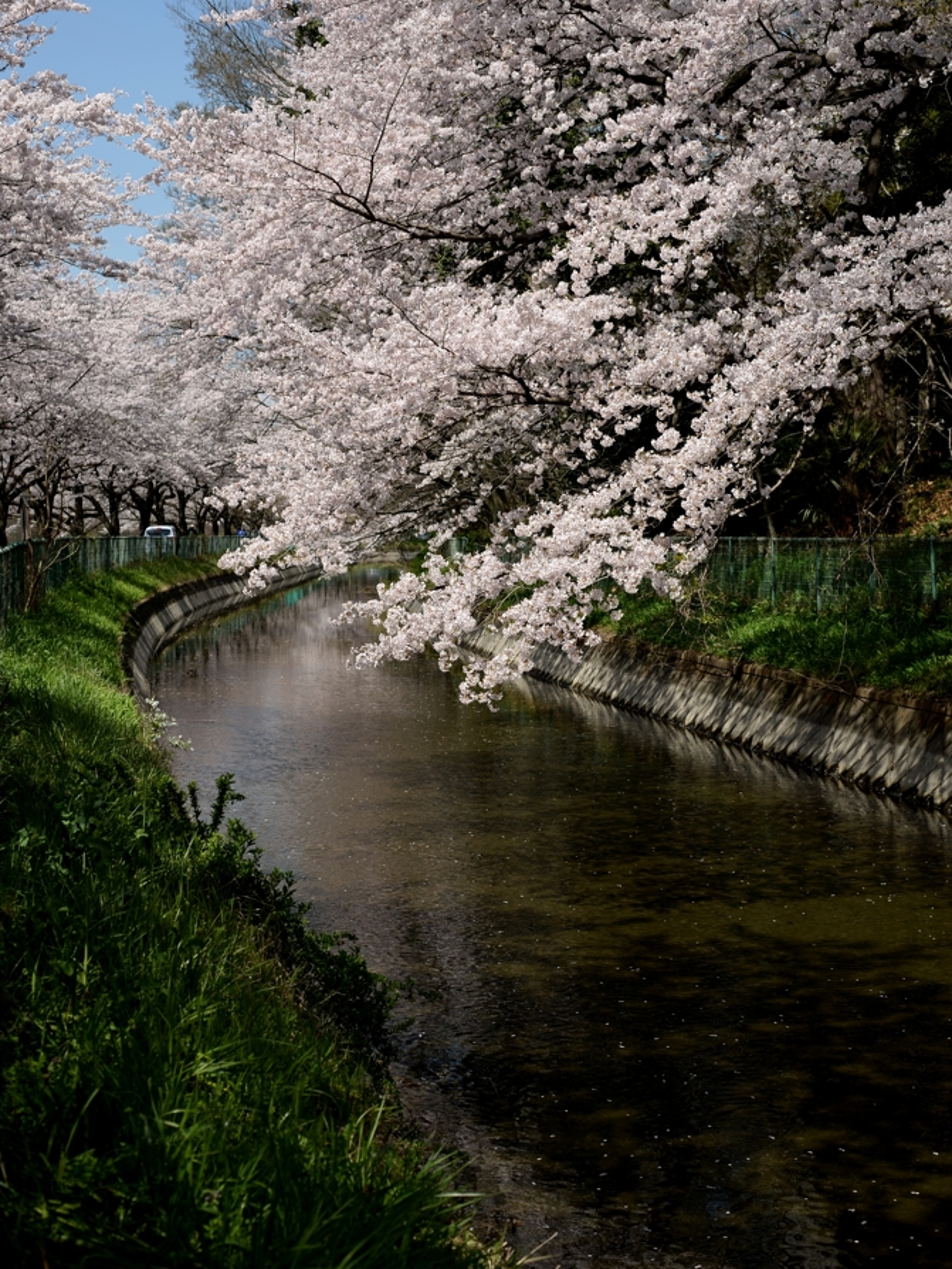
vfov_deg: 34.9
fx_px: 2016
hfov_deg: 26.6
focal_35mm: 55
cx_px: 470
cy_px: 605
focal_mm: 50
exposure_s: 1/800
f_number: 6.3
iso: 100
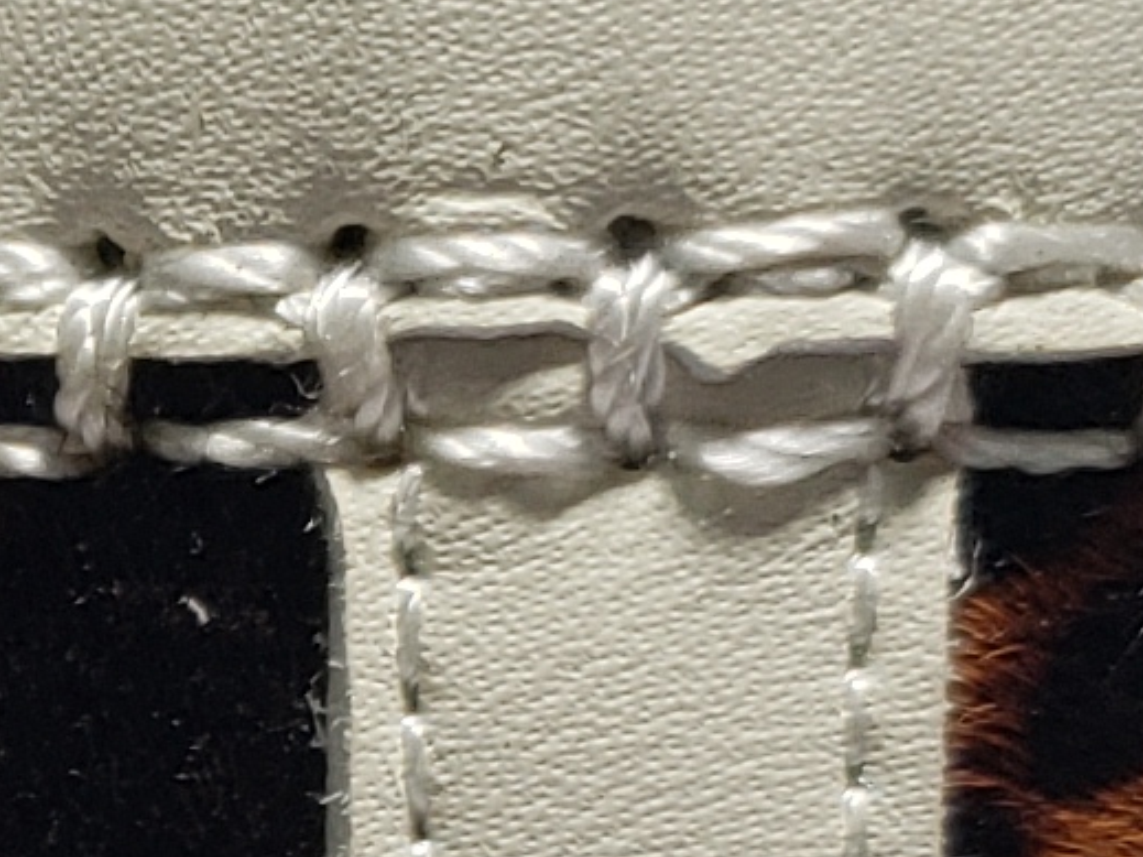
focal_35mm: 202
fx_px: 6668
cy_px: 1392
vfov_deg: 7.2
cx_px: -1361
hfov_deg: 9.0
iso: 50
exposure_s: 1/263
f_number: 1.5
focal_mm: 4.3
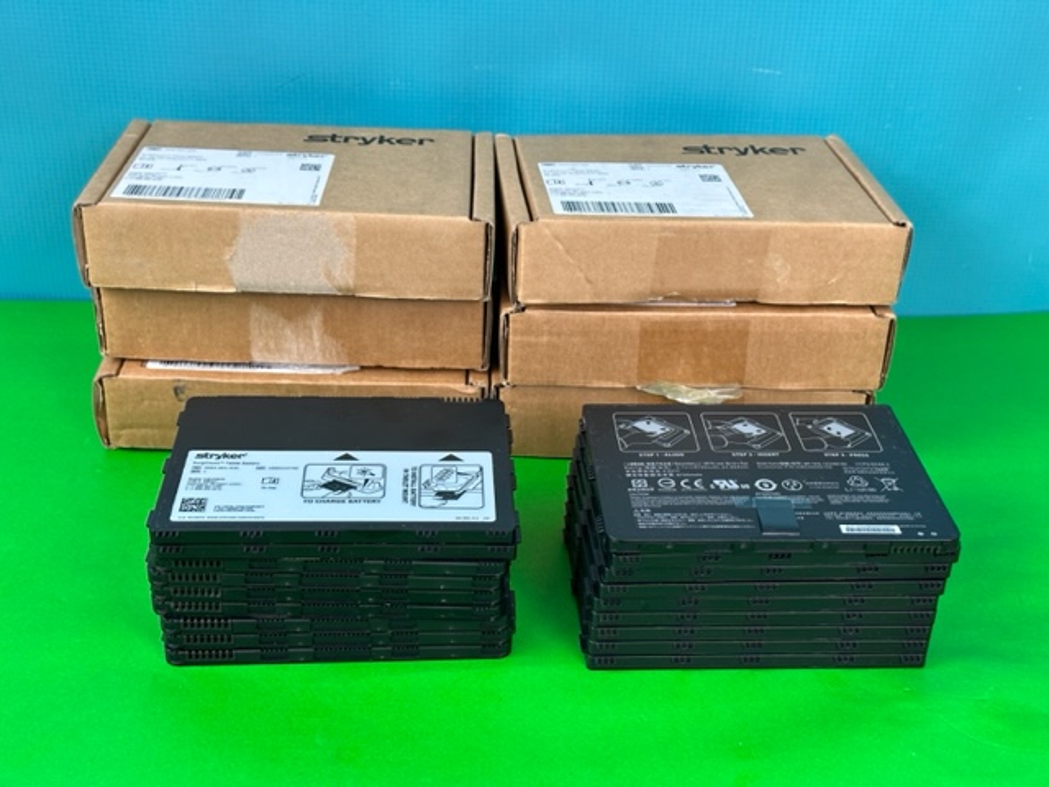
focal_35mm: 48
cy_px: 394
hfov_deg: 39.7
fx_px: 1455
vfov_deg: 30.3
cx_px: 524
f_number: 1.78
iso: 80
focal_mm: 6.86
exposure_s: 1/60
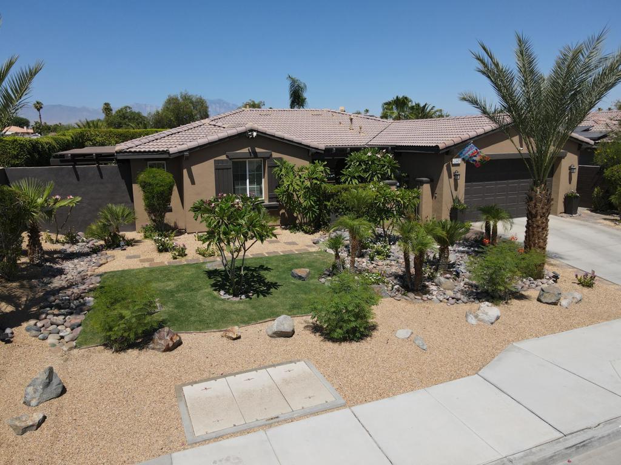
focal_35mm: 24
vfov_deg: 56.8
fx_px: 431
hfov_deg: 71.6
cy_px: 232
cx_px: 310
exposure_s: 1/1250
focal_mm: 4.5
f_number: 2.8
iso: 100
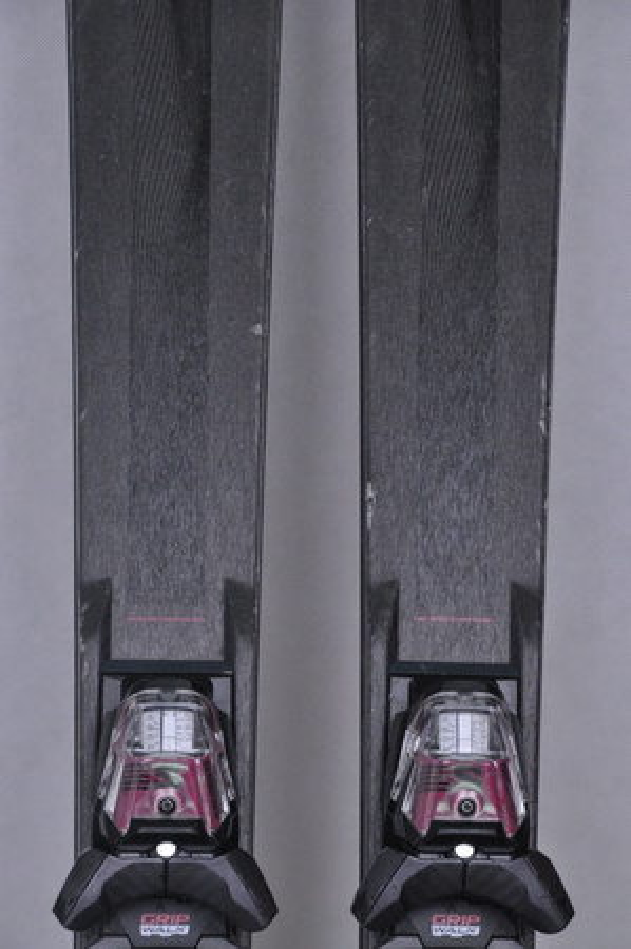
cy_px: 474
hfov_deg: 8.7
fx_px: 4150
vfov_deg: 13.1
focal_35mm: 158
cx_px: 316
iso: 3200
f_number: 9.5
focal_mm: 105
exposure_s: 1/125
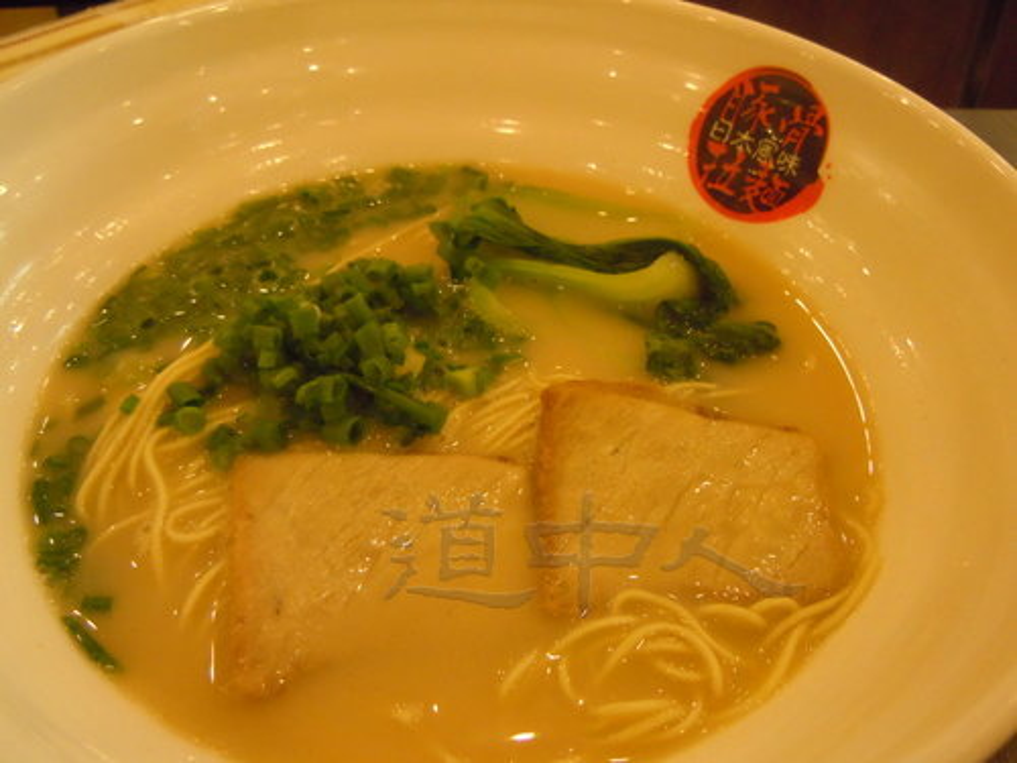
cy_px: 382
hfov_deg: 60.0
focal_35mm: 30
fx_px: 881
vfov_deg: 46.8
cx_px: 508
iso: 800
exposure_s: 1/80
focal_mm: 5.4
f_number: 3.5
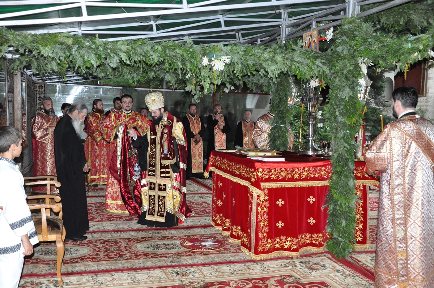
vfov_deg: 35.4
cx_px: 217
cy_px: 144
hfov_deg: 51.3
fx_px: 452
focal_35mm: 38
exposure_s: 1/200
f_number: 5.6
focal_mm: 25
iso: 3200
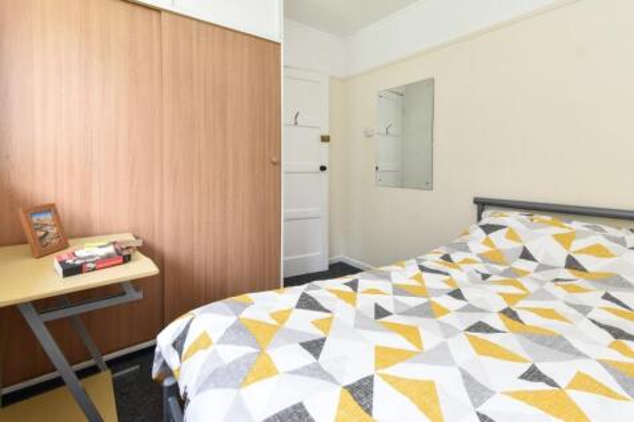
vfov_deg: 77.3
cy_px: 211
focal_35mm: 15
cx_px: 317
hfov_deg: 100.4
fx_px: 264
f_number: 9
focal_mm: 10
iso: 200
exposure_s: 1/4
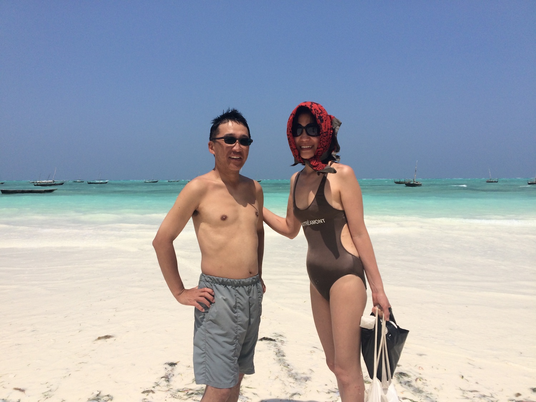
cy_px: 201
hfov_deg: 61.7
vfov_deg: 48.2
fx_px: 449
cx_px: 268
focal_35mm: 29
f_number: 2.2
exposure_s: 1/5128
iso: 40
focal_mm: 4.15
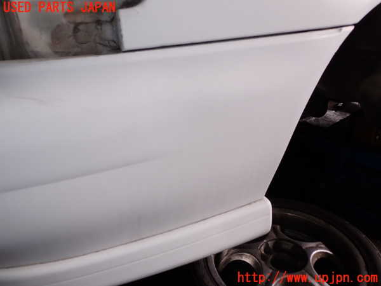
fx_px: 330
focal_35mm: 30
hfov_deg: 60.0
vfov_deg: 46.8
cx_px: 190
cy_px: 143
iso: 100
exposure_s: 1/80
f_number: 3.2
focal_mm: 5.4
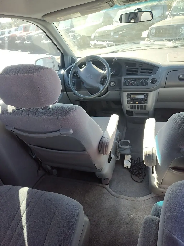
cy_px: 123
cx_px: 92
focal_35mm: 23
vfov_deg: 73.9
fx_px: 163
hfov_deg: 58.9
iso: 100
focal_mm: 5.56
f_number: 1.8
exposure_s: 1/294
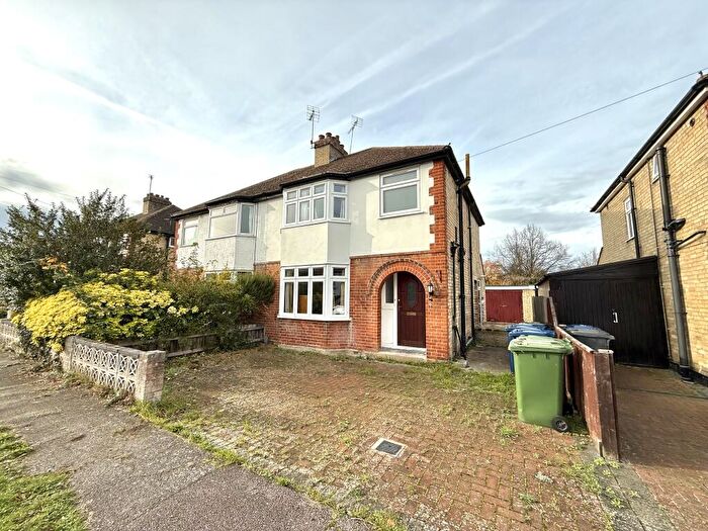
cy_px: 266
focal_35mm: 14
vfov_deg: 85.7
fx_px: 286
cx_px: 354
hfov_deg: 102.1
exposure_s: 1/1211
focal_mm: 2.22
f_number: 2.2
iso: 50
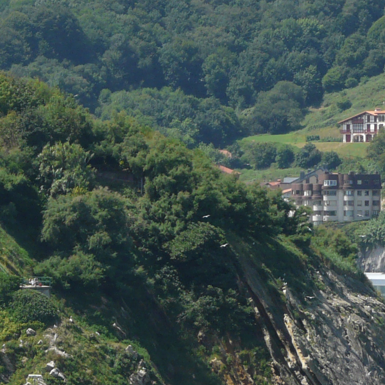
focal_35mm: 301
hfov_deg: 5.8
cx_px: 29
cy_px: 248
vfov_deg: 5.8
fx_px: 3788
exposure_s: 1/320
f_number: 5.6
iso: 100
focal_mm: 15.8
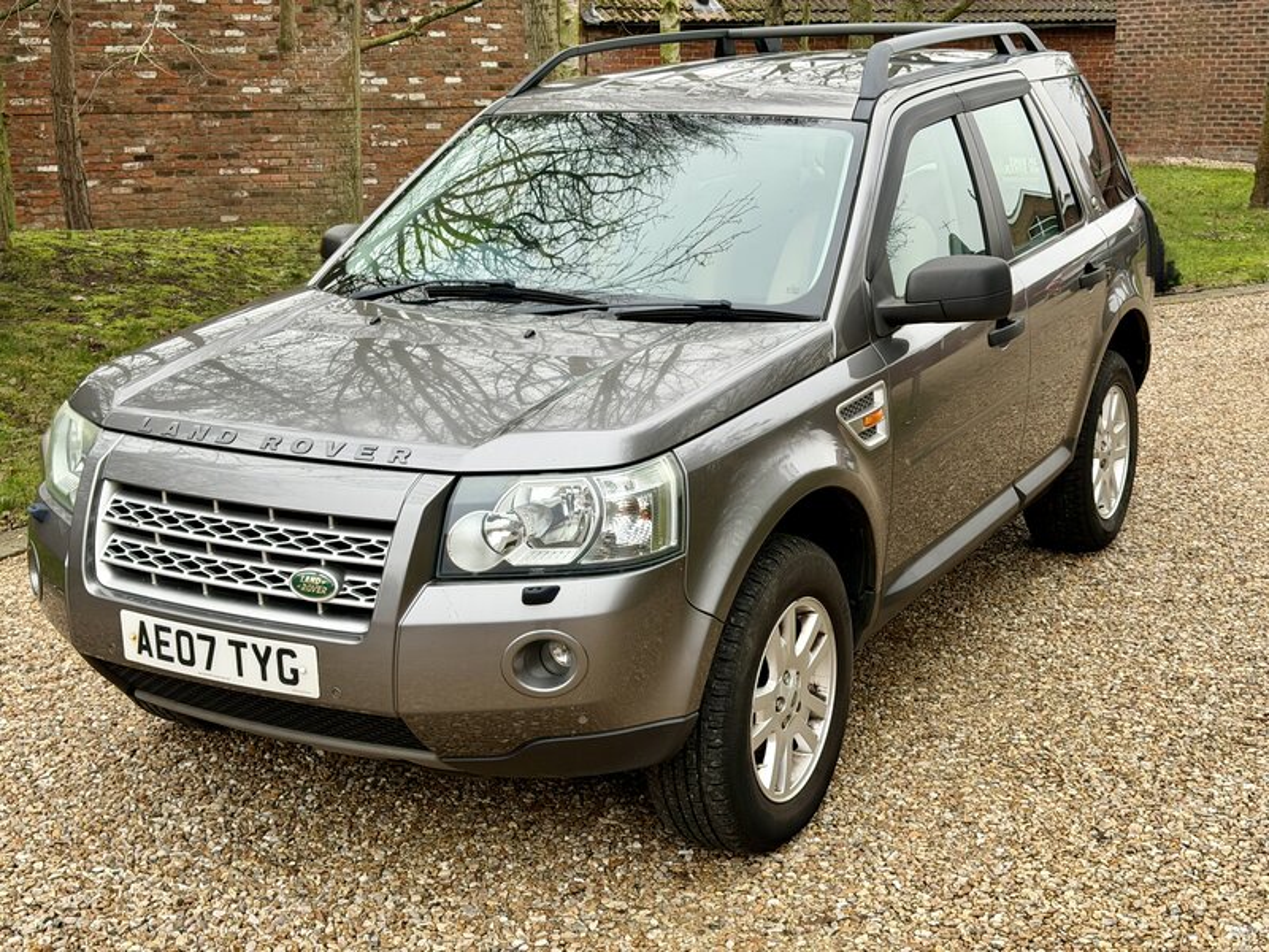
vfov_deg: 30.3
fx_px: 1760
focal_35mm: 48
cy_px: 476
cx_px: 634
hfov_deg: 39.7
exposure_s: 1/110
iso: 100
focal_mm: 6.76
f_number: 1.78
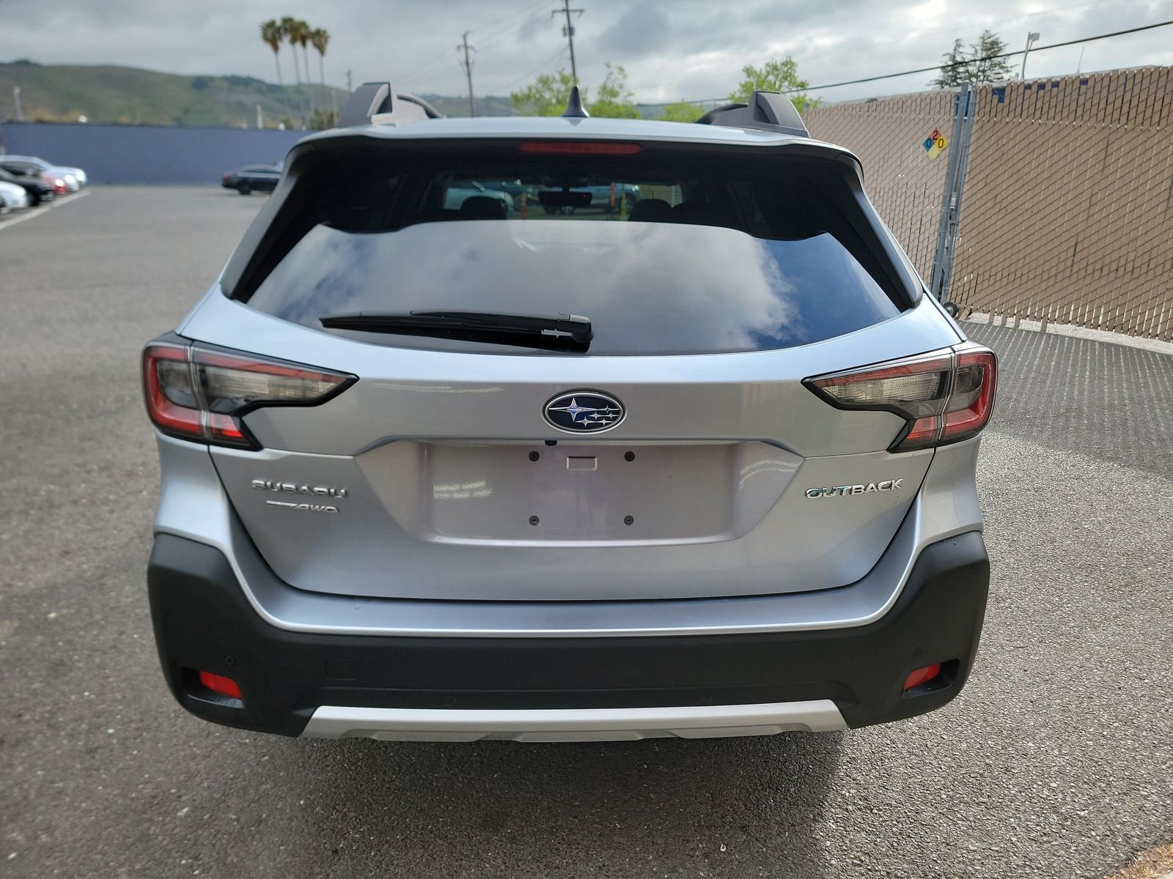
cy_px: 440
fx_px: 813
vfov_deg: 56.8
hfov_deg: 71.6
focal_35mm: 24
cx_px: 586
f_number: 1.8
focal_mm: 6.7
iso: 50
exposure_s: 1/268
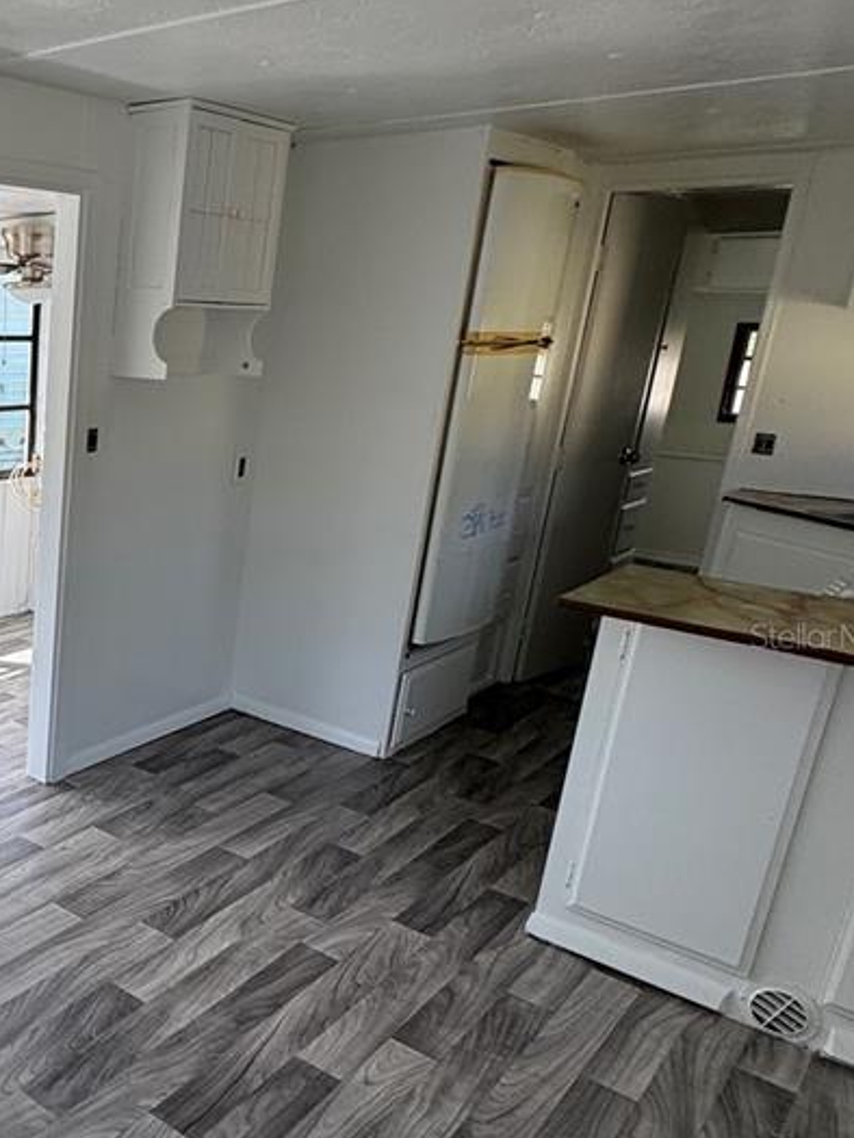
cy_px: 635
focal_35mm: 32
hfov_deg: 37.4
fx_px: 1052
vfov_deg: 56.7
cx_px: -72
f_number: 2.2
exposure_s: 1/237
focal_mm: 2.22
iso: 40
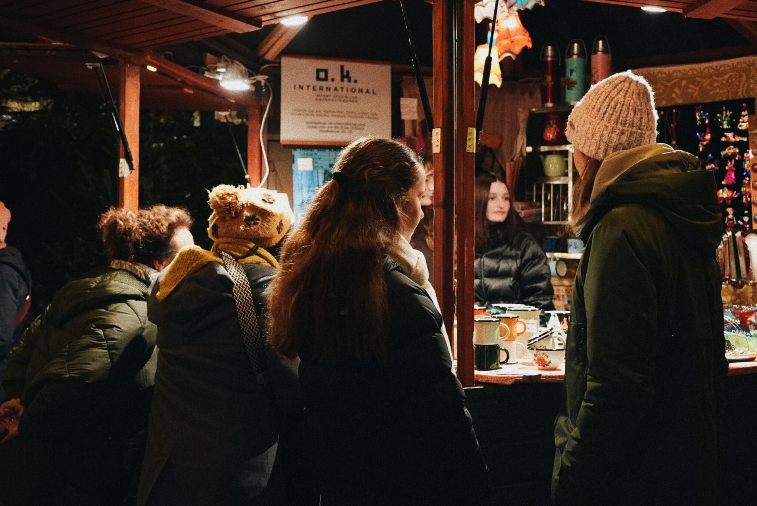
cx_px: 445
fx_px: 926
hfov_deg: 44.3
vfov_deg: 30.5
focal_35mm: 44
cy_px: 220
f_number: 4
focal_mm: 35
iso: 12800
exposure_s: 1/160
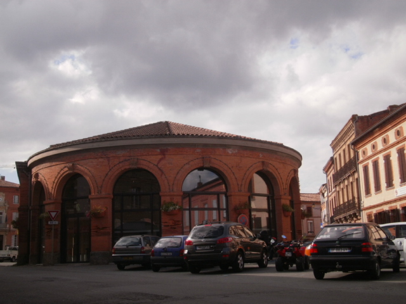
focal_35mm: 43
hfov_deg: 43.9
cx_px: 203
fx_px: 504
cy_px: 152
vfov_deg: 33.6
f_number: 10.1
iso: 100
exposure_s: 1/125
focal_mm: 7.61
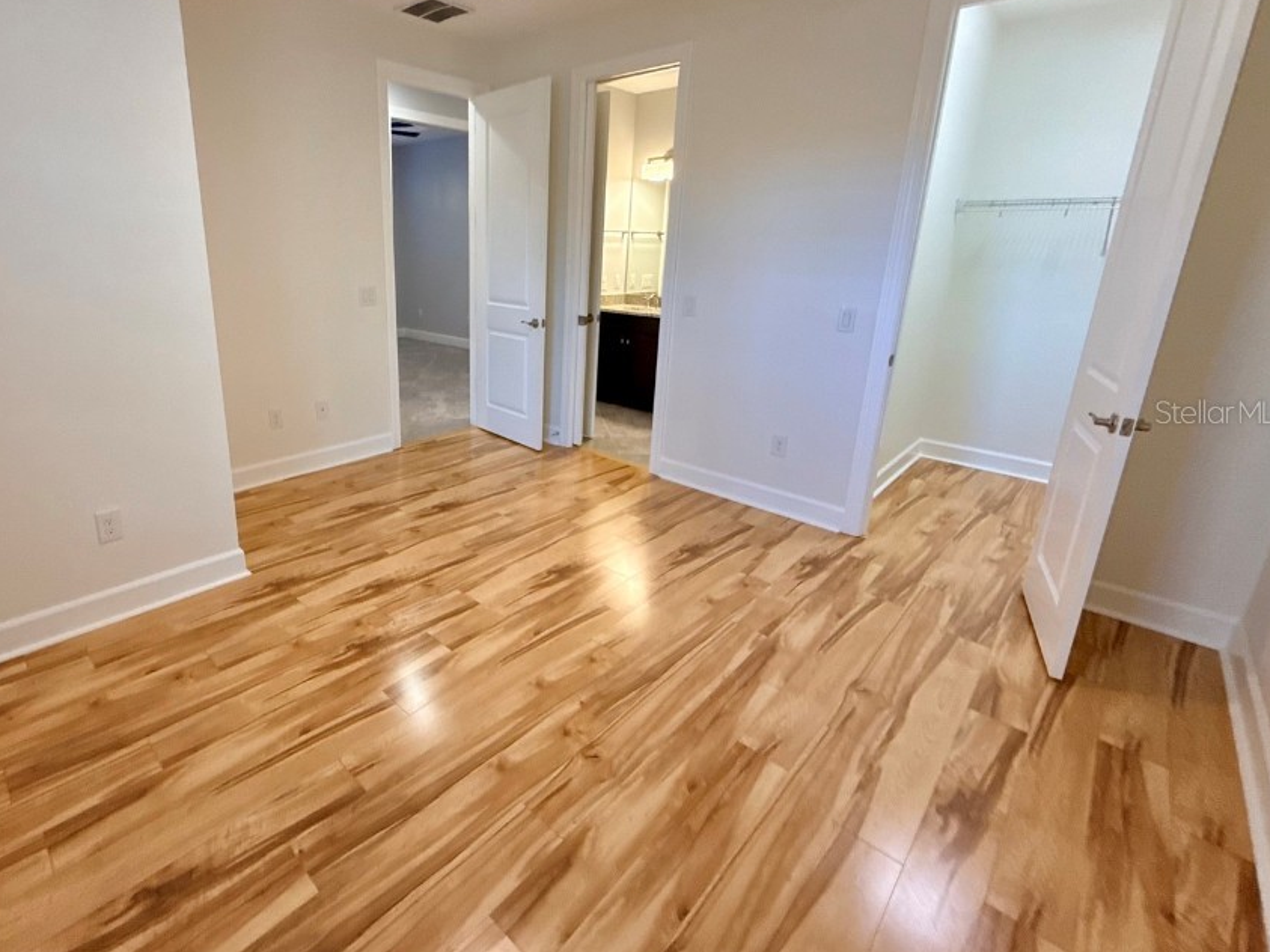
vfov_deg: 74.3
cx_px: 526
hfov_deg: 90.2
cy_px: 411
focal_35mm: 17
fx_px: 624
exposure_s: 1/120
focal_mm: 2.22
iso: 320
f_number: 2.2
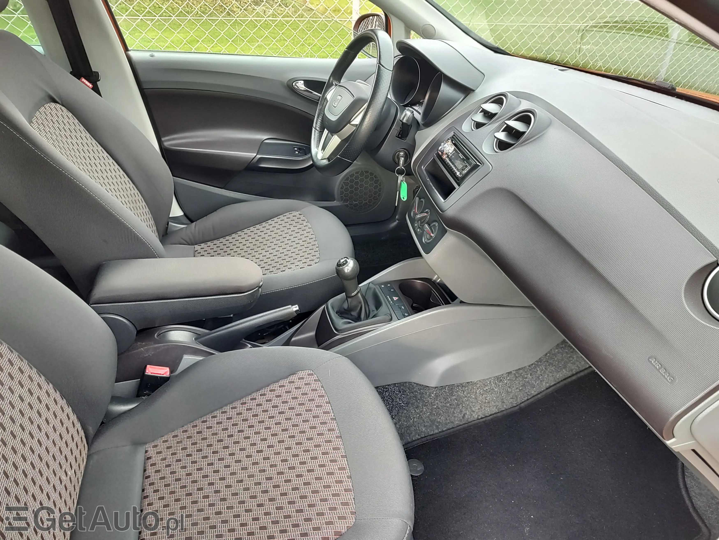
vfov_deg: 58.9
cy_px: 270
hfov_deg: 73.9
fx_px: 478
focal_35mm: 23
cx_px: 360
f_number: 1.8
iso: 181
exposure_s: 1/100
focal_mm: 5.56
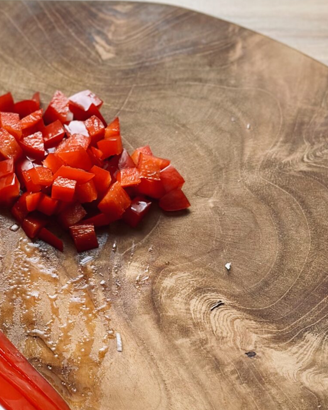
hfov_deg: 12.0
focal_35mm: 127
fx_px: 1540
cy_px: 272
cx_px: 5
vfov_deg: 15.1
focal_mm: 6.86
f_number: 1.78
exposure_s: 1/89
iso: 125
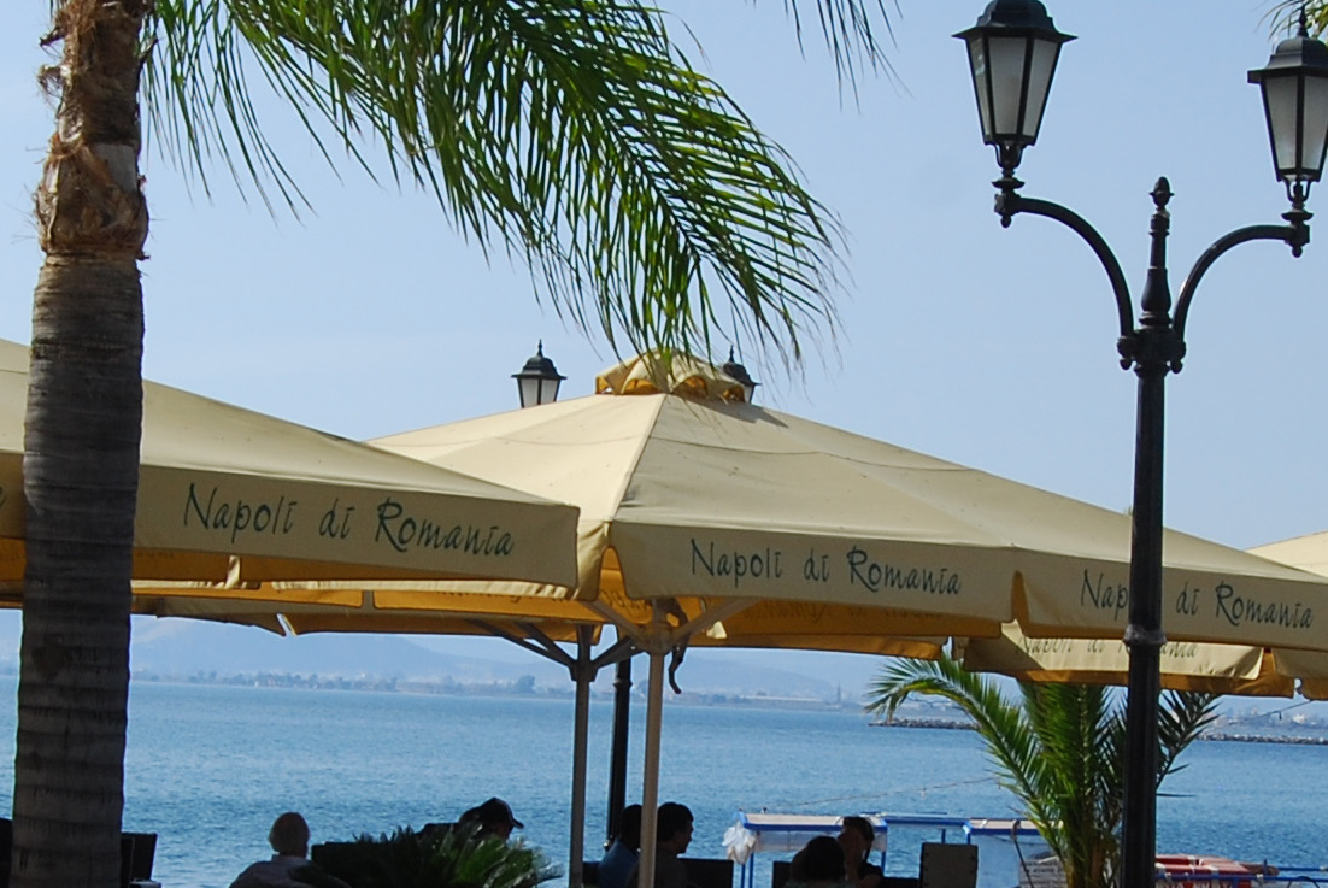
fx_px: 4283
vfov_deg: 11.8
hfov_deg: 17.6
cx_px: 560
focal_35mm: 116
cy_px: 778
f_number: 10
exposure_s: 1/250
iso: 140
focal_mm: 22
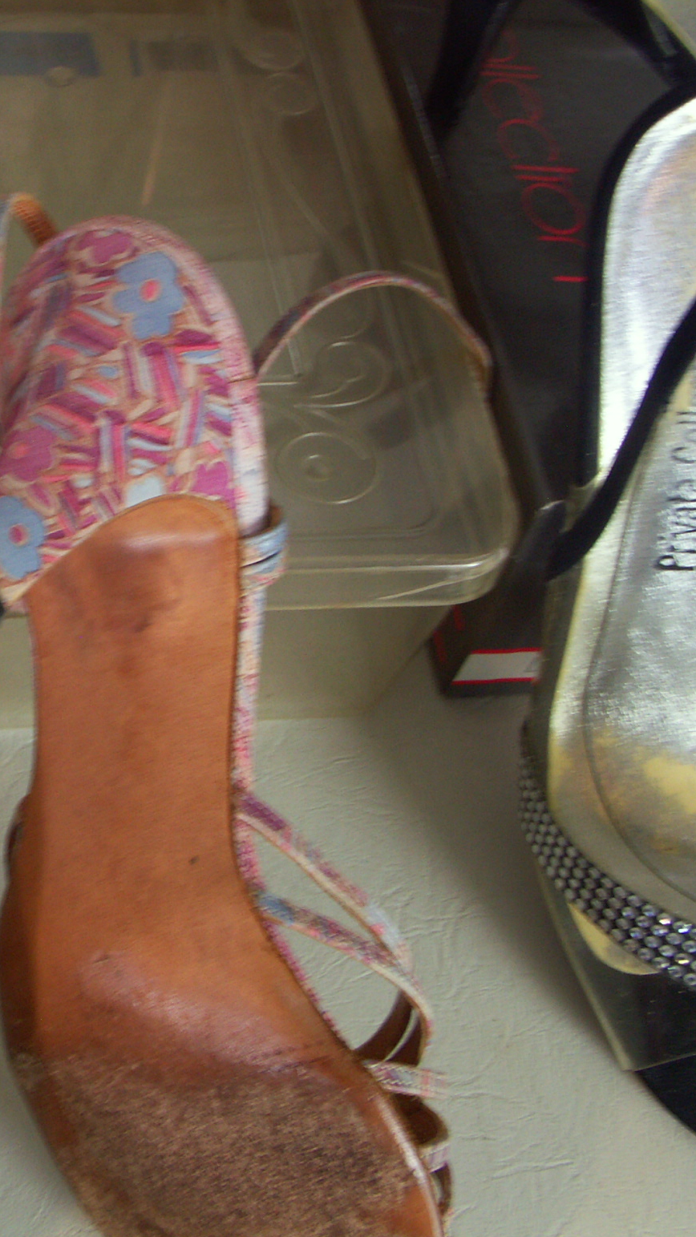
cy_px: 621
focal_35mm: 47
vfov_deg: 43.7
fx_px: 1542
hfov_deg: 24.0
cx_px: -46
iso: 100
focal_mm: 8.27
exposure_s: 1/8
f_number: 7.1
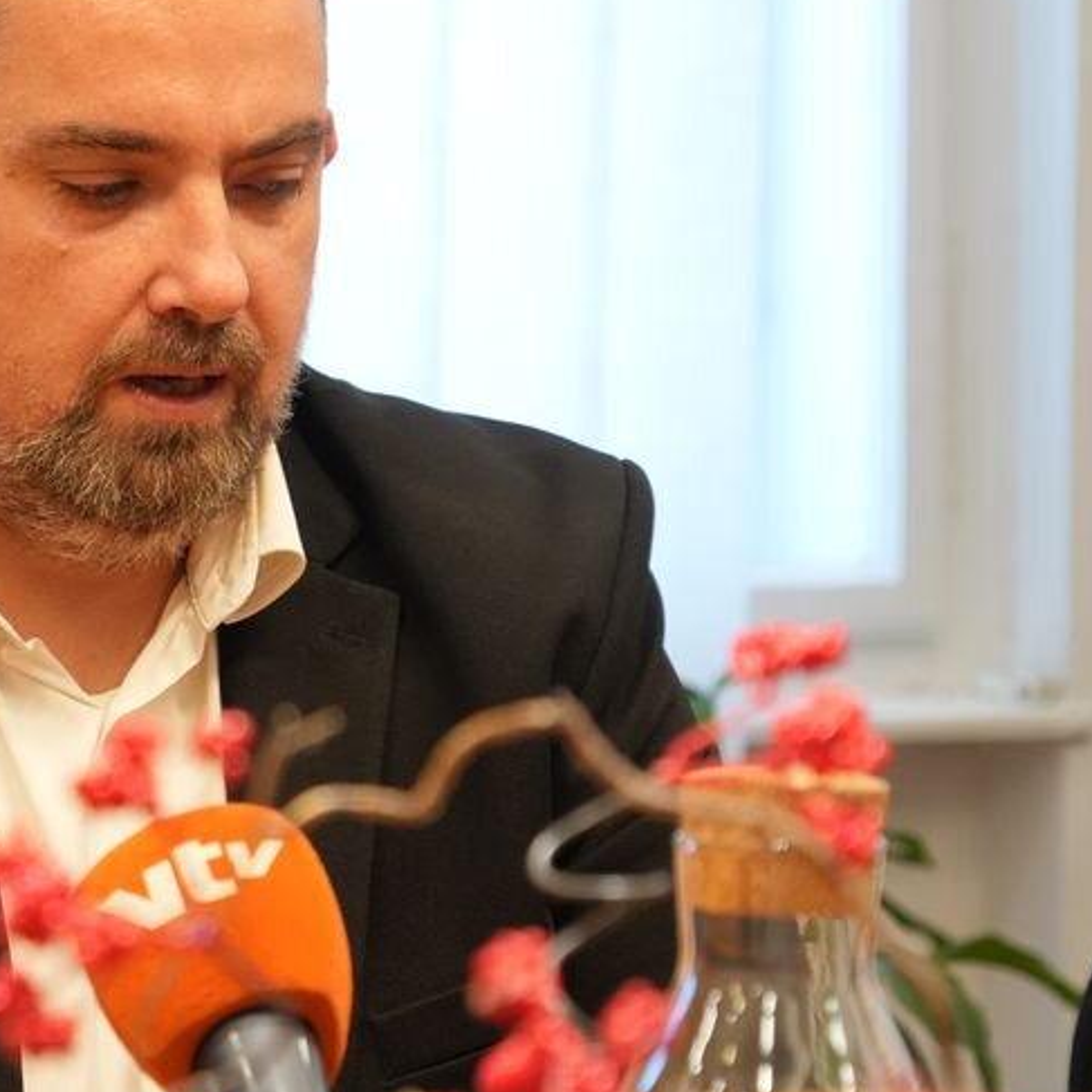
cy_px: 376
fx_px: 7459
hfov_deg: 8.3
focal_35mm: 209
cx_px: -47
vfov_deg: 8.4
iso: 4000
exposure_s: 1/200
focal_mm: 117
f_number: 6.3
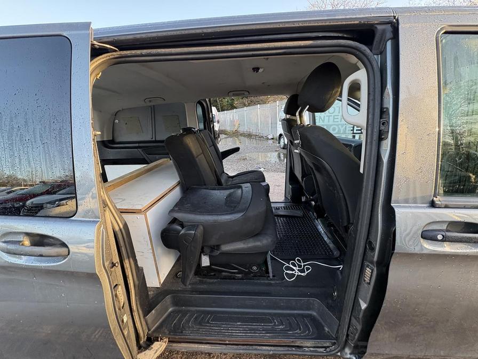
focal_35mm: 14
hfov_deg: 102.1
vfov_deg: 85.7
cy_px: 180
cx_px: 239
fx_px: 193
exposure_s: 1/99
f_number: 2.2
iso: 160
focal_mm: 2.22
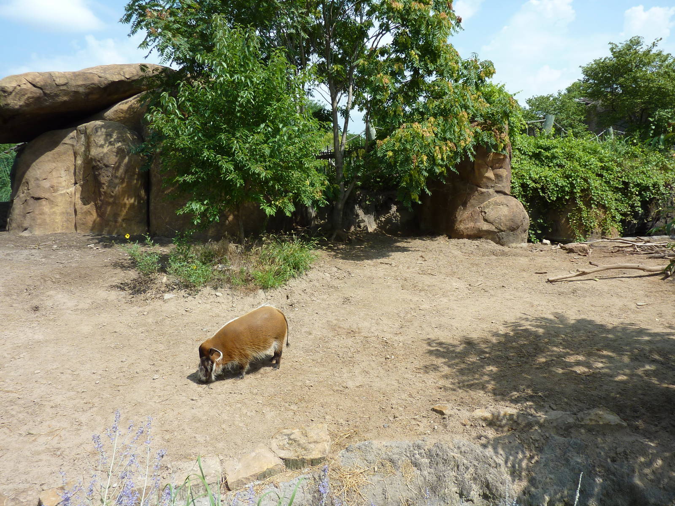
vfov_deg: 54.9
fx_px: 487
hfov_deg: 69.4
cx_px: 338
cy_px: 253
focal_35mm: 25
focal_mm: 4.1
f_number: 3.5
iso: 80
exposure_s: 1/500
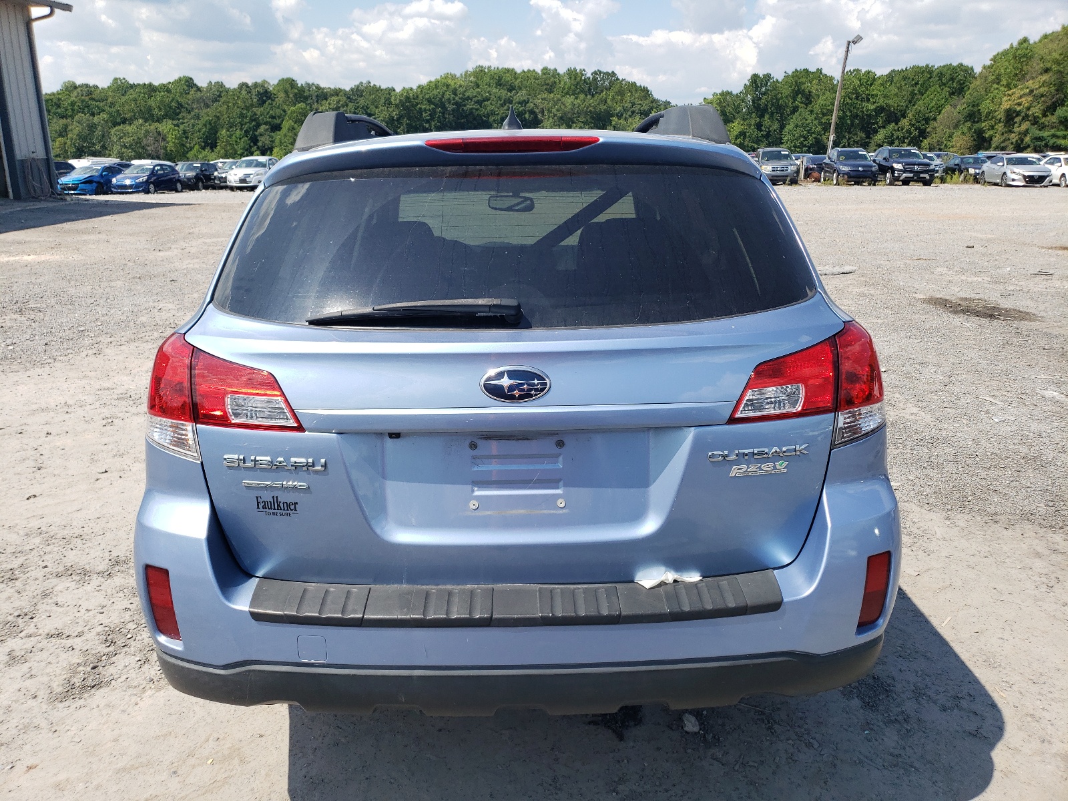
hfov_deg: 67.3
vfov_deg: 53.1
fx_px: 802
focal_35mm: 26
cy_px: 400
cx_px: 534
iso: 50
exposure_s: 1/2500
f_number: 1.5
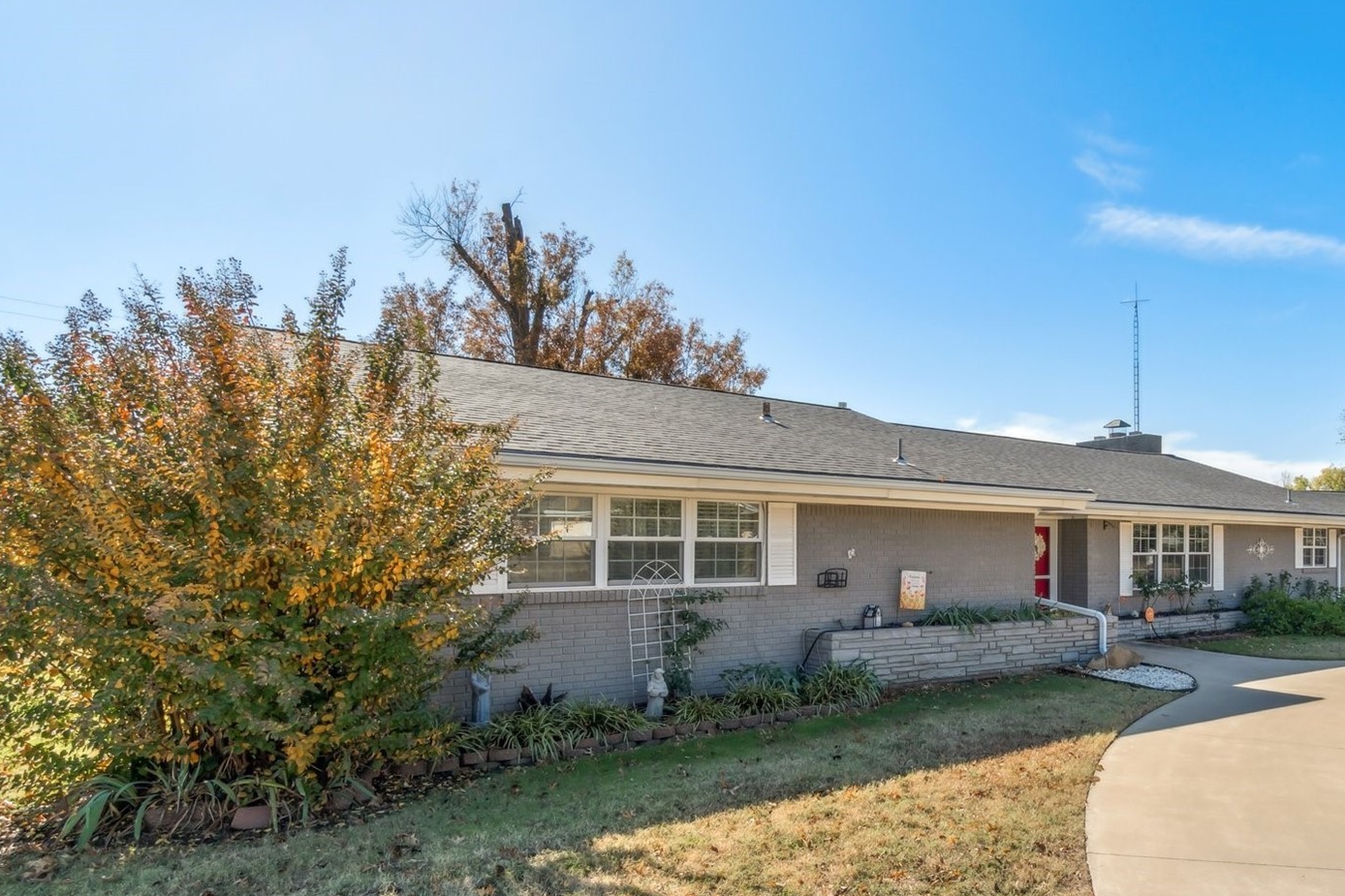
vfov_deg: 56.5
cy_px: 559
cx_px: 897
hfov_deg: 76.1
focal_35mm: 22
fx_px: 822
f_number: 8
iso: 100
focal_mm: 10
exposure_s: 1/500
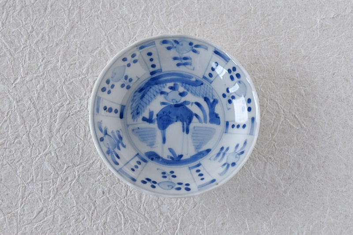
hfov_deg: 24.6
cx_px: 176
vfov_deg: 16.5
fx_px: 809
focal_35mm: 82
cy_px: 118
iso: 800
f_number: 5.6
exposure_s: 1/50
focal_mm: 55
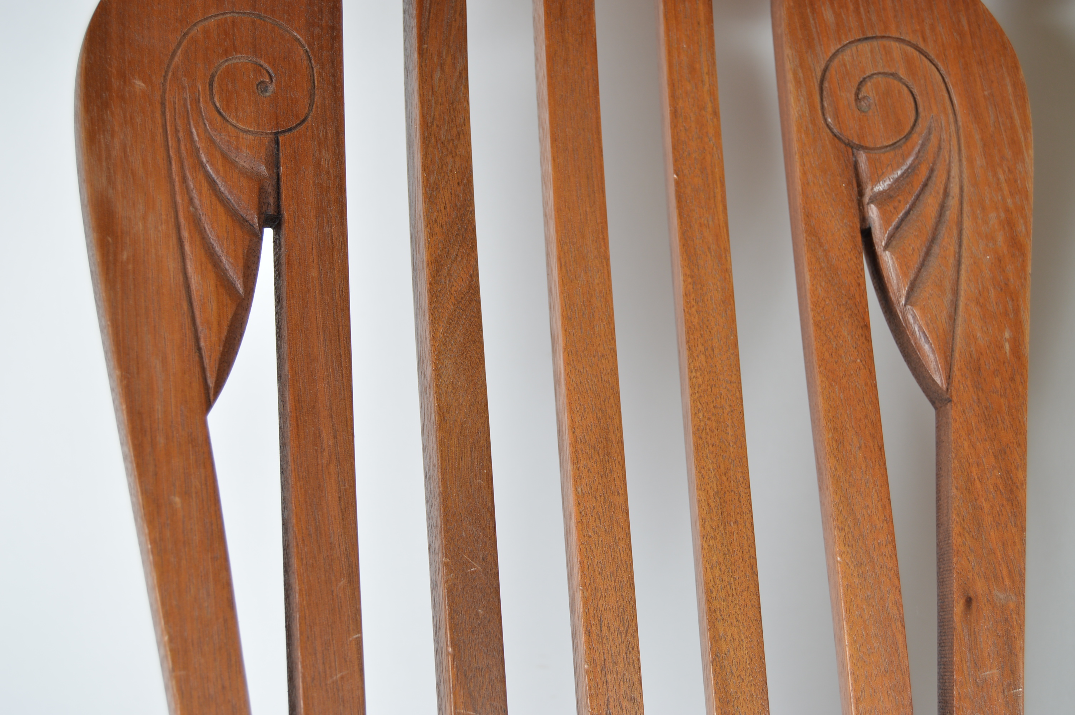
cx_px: 538
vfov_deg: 23.7
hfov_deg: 35.1
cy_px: 358
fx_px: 1701
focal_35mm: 57
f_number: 5.6
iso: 100
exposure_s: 1/80
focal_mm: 38
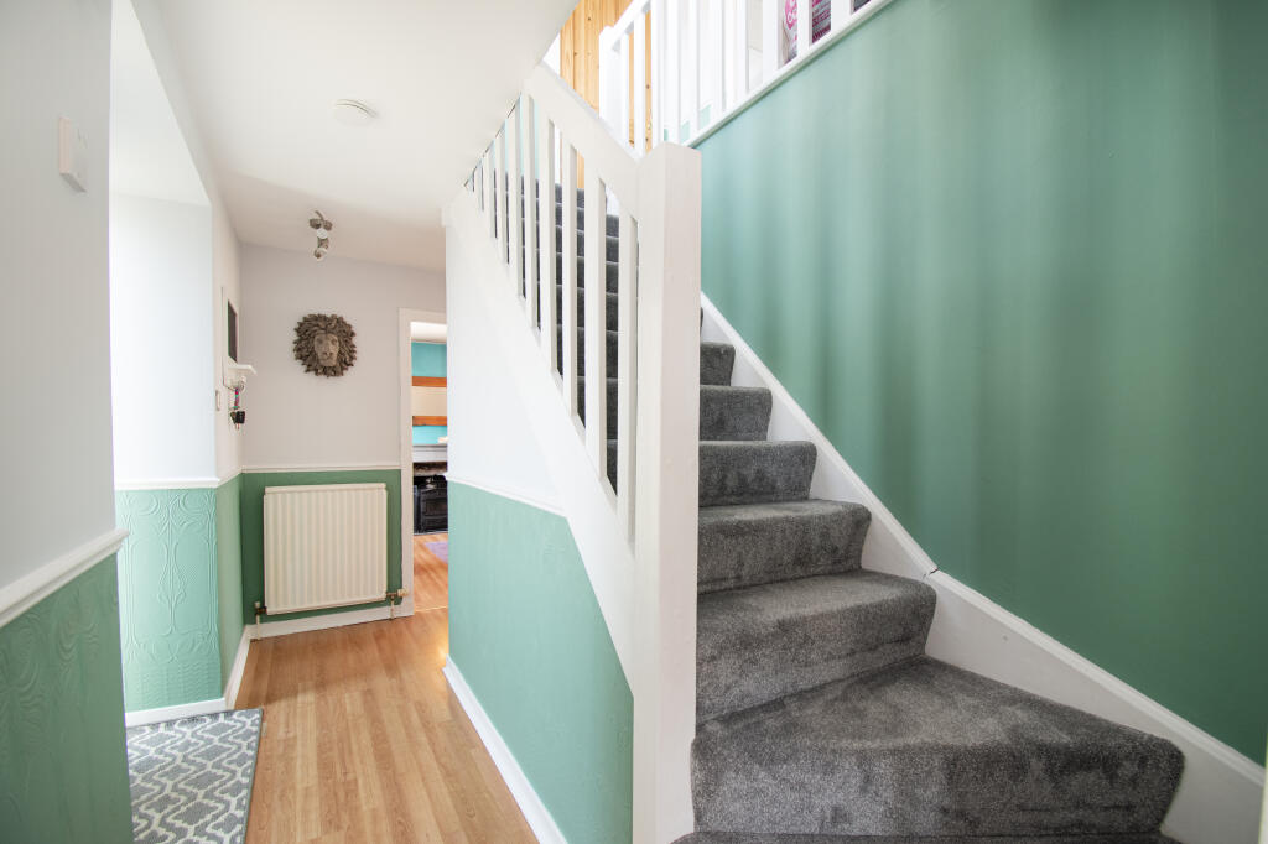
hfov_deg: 100.4
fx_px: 528
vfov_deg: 77.3
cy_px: 422
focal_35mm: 15
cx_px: 634
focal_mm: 10
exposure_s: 1/4
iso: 250
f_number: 8
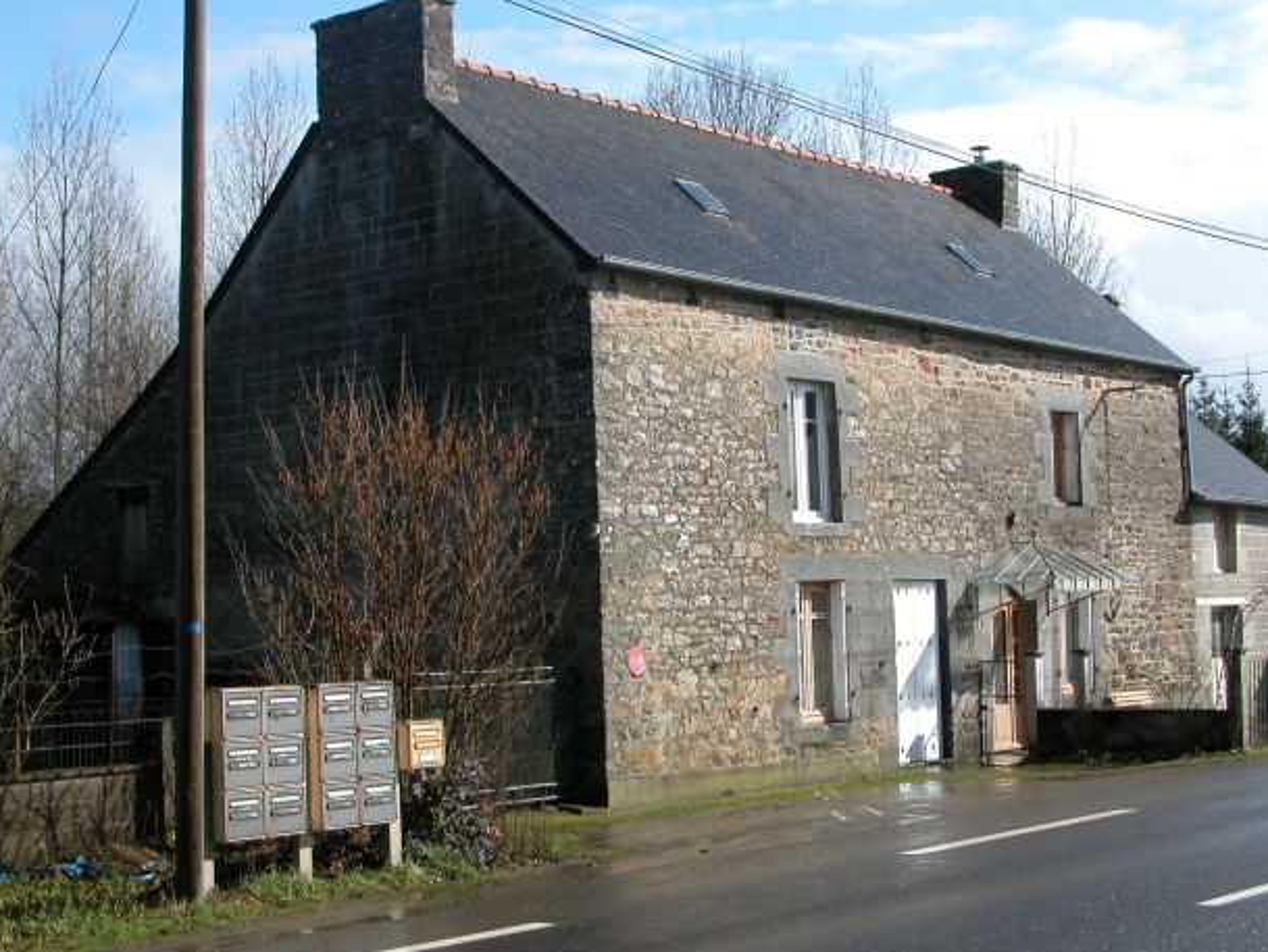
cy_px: 483
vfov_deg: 26.1
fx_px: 2052
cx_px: 656
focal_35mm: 56
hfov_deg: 34.3
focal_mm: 12.7
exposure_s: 1/306
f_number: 6
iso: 100
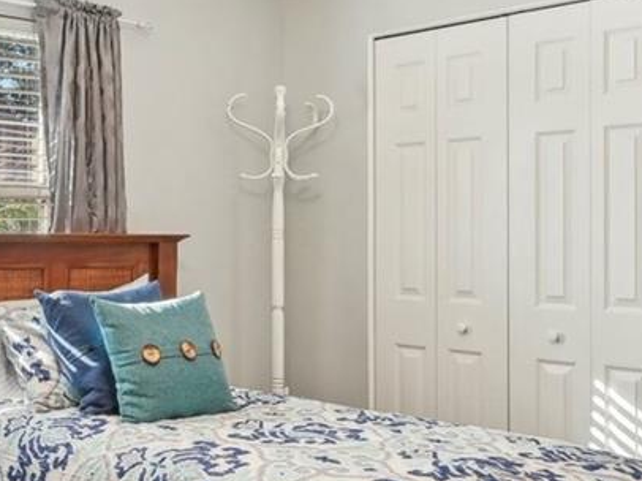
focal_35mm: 53
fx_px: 982
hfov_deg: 35.1
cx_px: 134
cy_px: 224
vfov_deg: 27.5
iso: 400
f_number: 8
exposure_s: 1/30
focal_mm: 14
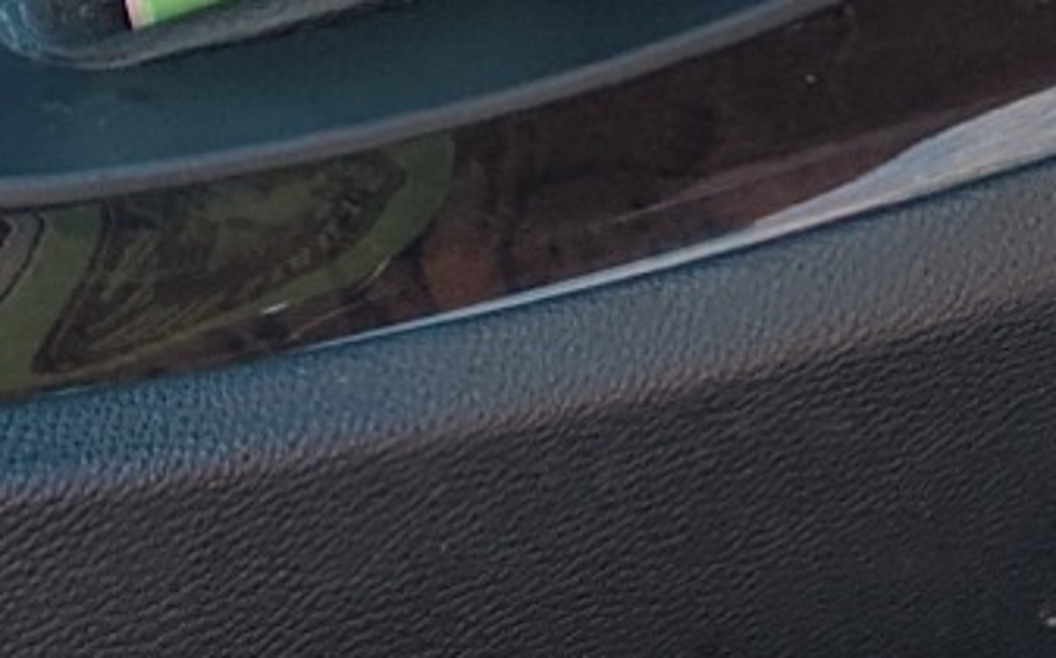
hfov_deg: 12.1
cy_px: -1260
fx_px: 4888
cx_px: -222
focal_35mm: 170
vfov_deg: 7.0
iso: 46
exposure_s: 1/125
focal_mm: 4.44
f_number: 1.8
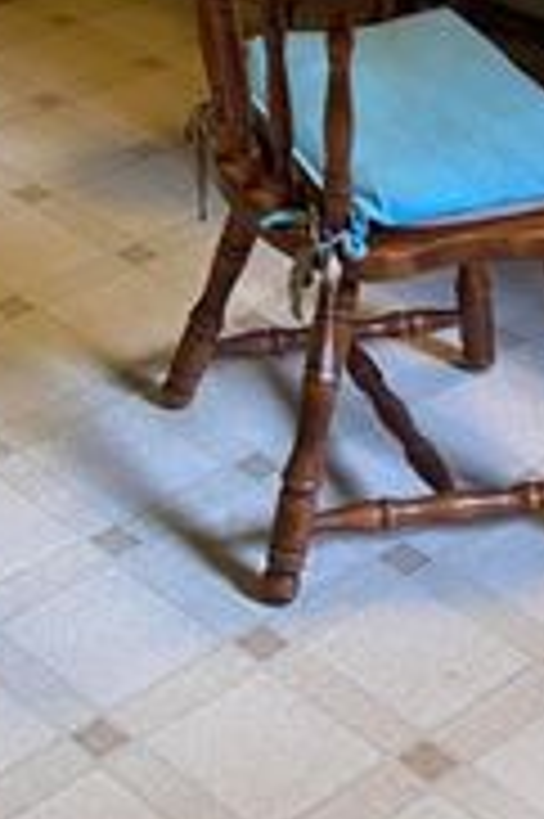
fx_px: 2248
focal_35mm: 99
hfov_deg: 13.6
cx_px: -22
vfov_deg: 19.6
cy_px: -115
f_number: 1.8
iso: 320
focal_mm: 4.25
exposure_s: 1/40
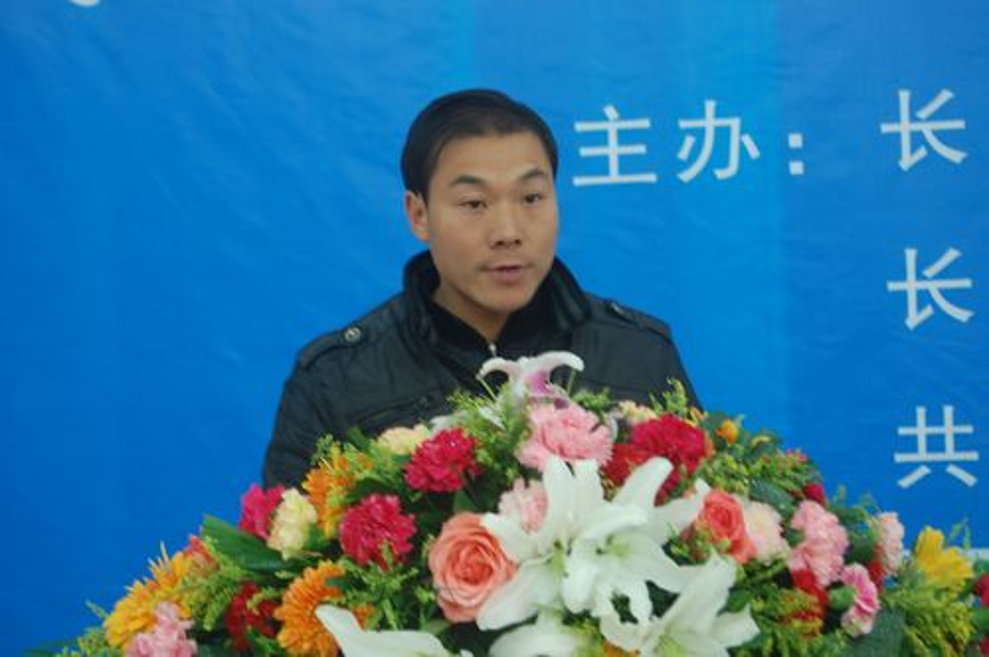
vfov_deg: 16.5
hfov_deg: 24.6
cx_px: 494
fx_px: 2263
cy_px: 328
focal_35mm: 82
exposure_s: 1/20
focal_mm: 55
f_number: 5.6
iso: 400
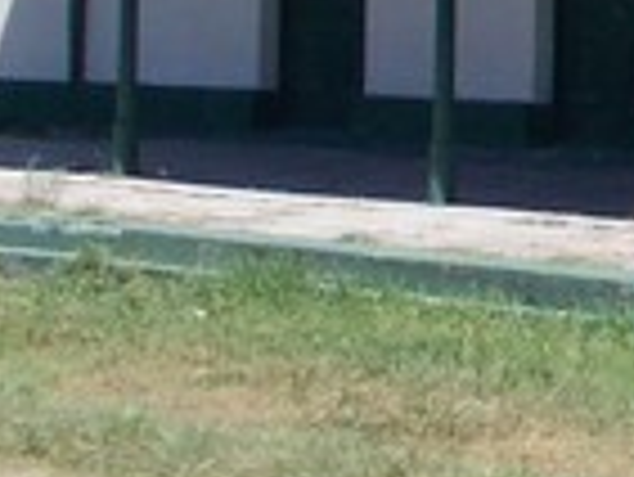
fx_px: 2786
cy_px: -45
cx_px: 1201
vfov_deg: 9.7
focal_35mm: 152
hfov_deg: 11.8
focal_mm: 4
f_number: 5.4
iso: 80
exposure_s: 1/320
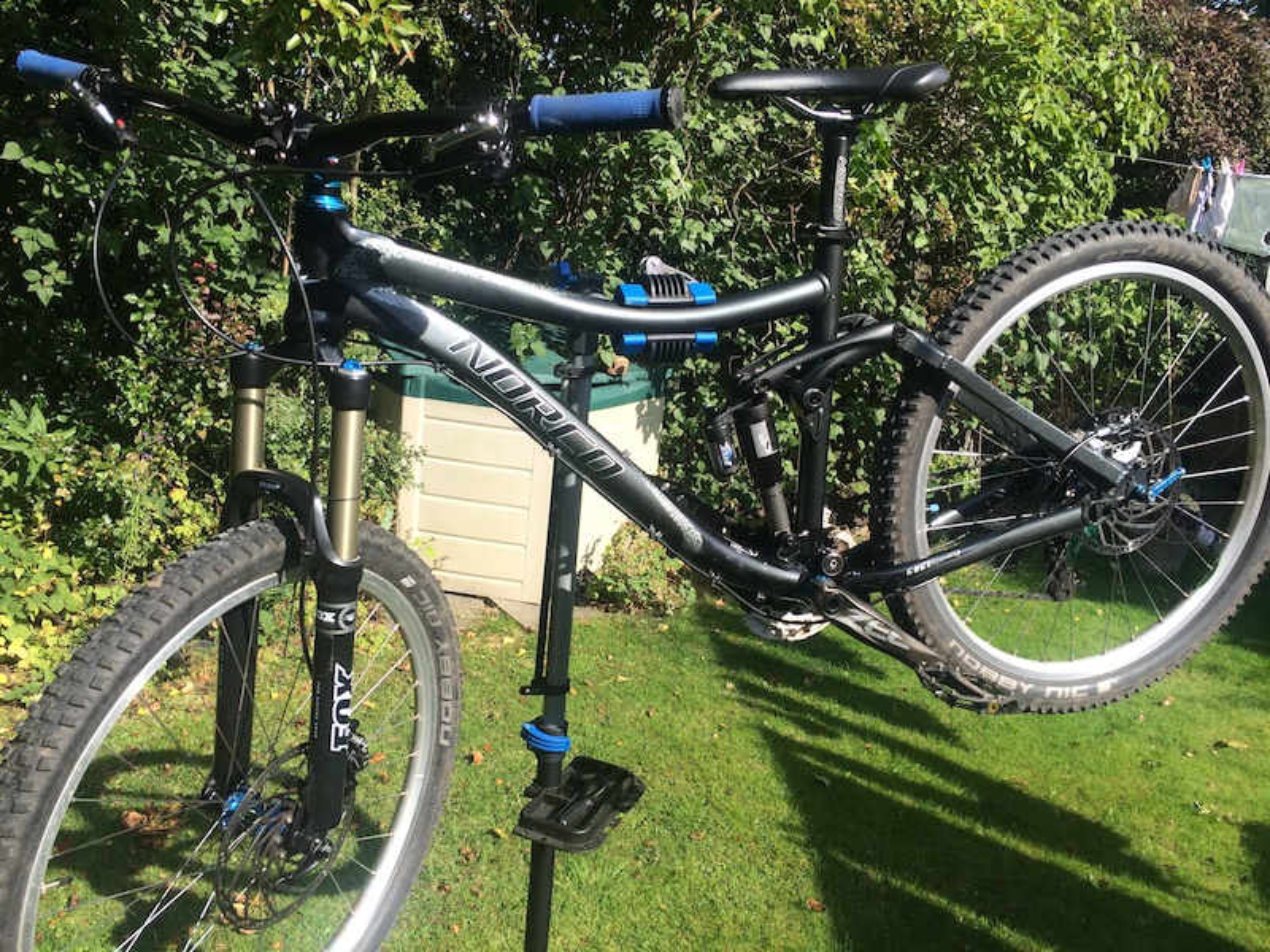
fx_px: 1064
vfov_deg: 48.2
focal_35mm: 29
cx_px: 635
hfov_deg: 61.7
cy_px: 476
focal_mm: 4.15
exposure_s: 1/1080
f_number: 2.2
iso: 32
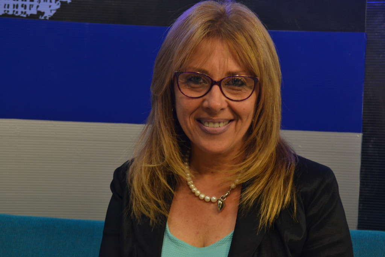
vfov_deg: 17.5
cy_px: 128
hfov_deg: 26.0
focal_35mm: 78
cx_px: 192
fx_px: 834
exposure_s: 1/80
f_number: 6.3
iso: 1600
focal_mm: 52
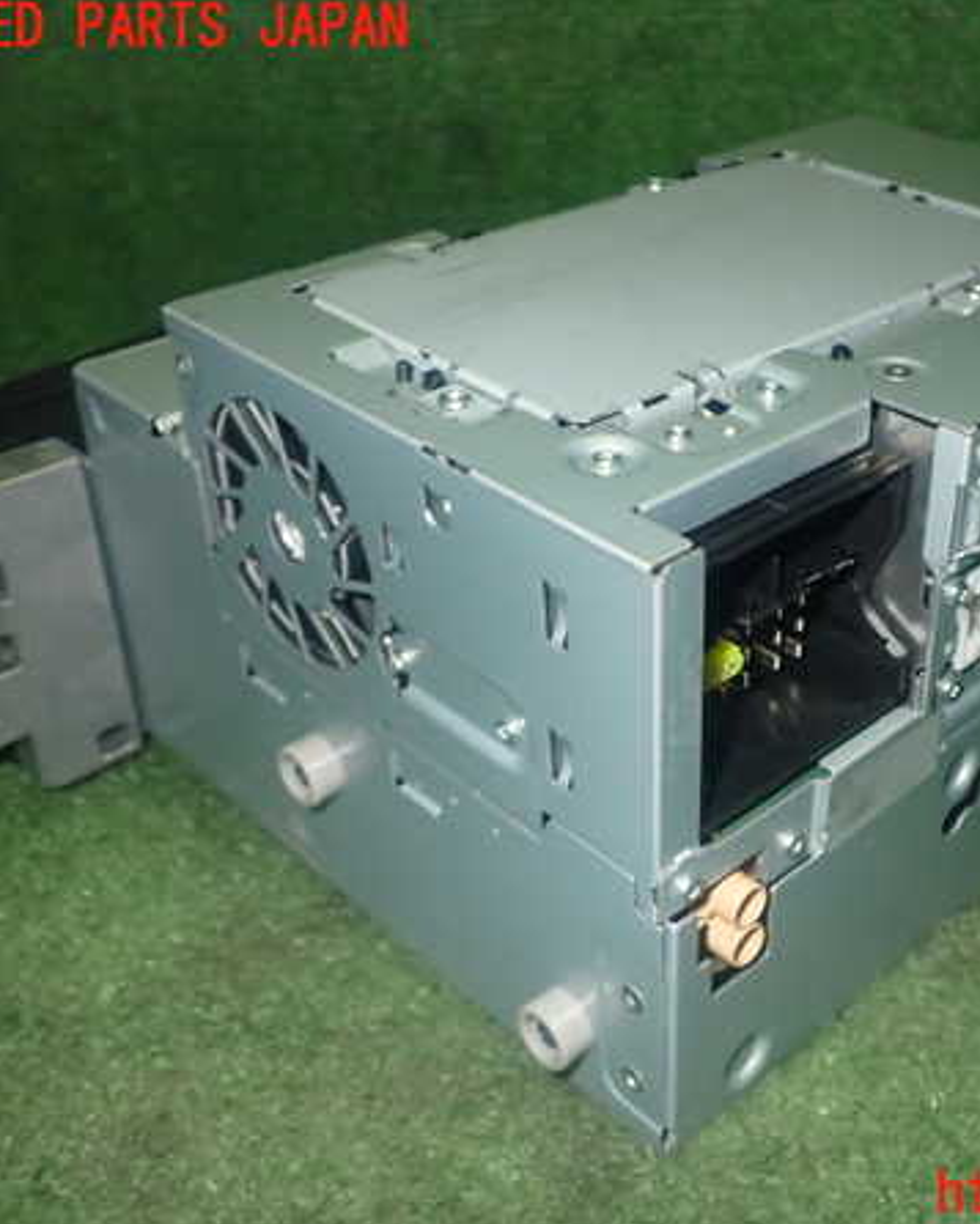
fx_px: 1522
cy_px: 612
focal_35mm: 42
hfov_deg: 34.9
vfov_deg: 43.8
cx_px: 733
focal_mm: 5.79
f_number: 7.1
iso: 500
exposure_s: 1/30
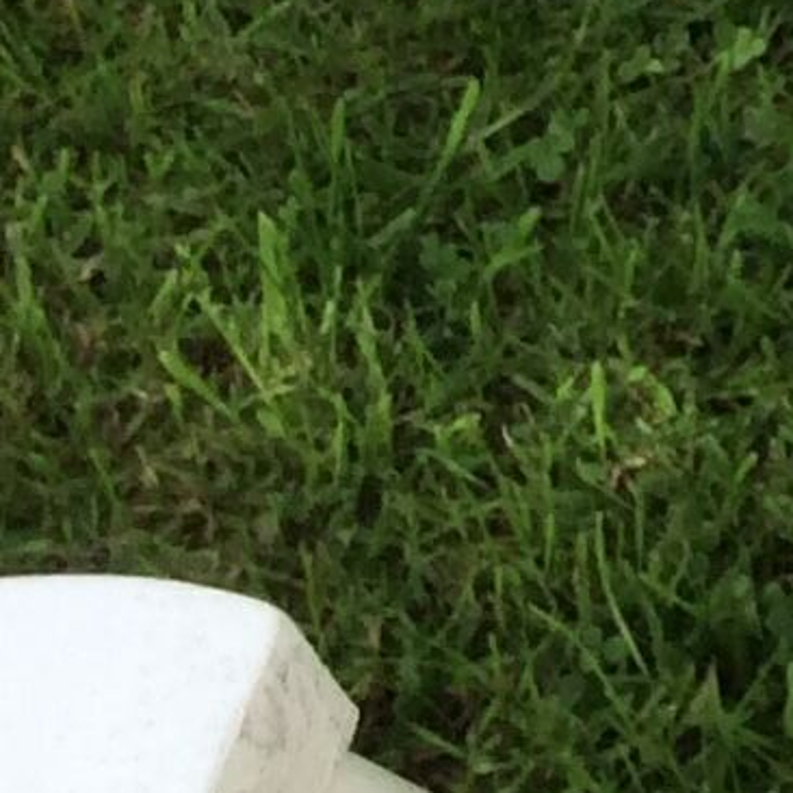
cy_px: -1016
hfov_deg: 7.9
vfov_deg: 8.1
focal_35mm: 200
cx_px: 2149
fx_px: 5184
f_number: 2.4
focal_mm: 3.3
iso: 32
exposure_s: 1/367
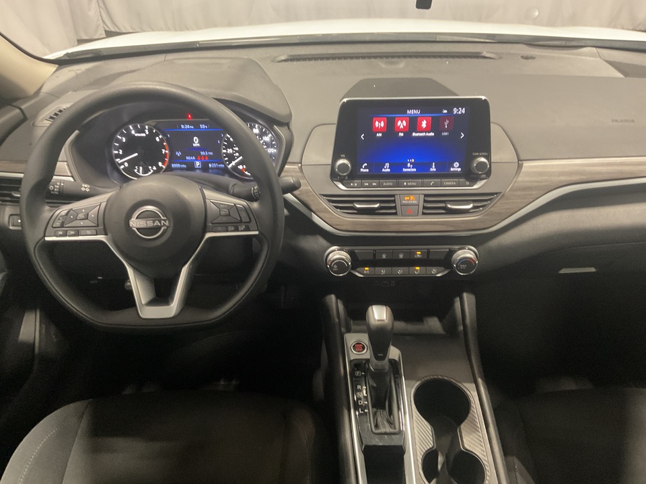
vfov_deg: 48.2
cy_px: 242
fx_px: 541
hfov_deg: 61.7
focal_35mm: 29
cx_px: 323
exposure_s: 1/40
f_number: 1.8
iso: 320
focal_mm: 3
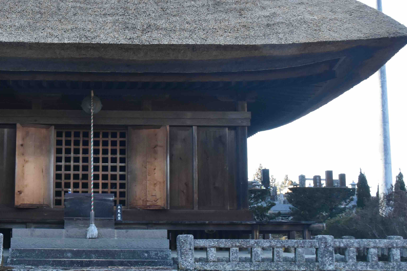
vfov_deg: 21.2
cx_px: 86
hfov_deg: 30.7
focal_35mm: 64
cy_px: 109
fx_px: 724
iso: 800
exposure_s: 1/80
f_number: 8
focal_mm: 22
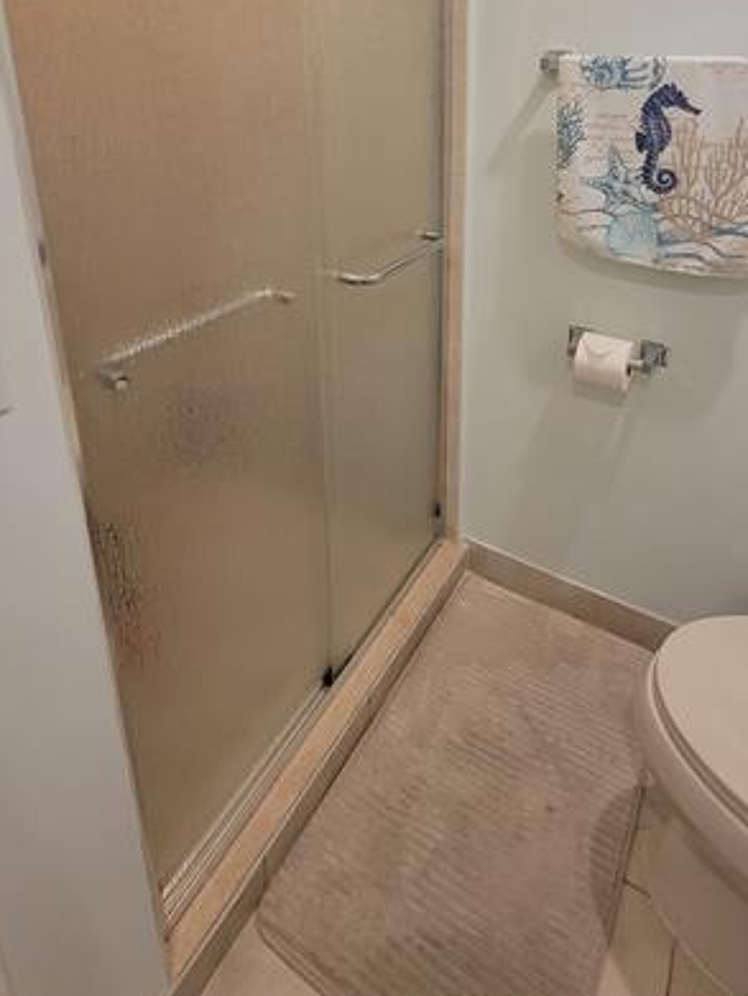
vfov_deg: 75.7
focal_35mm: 20
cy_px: 248
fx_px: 576
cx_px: 429
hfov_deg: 65.7
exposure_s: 1/60
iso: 160
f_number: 2.2
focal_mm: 2.2
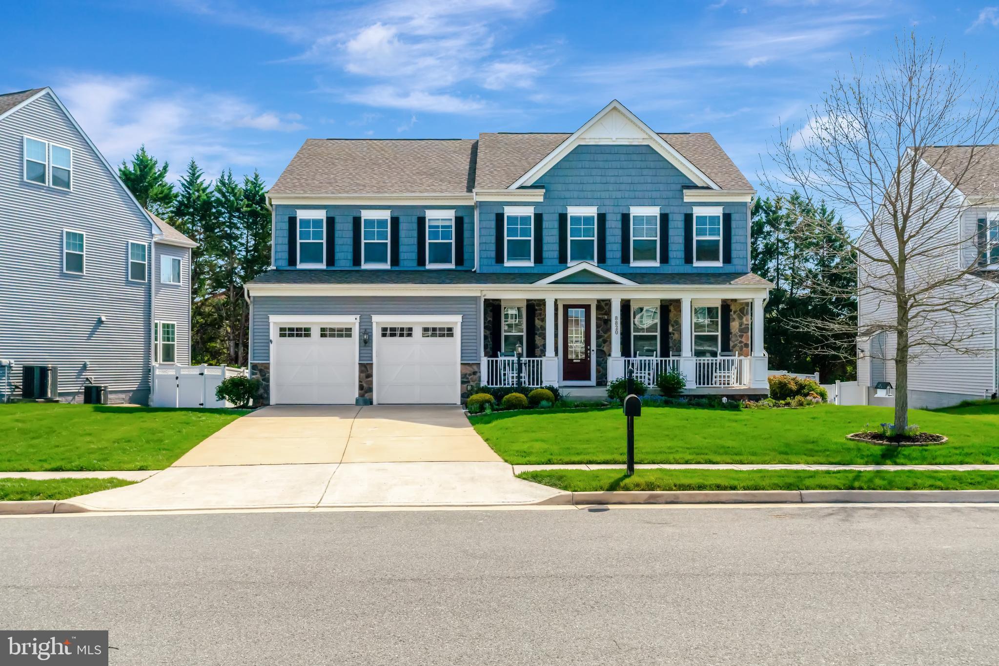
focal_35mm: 29
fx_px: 805
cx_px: 500
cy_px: 333
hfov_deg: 63.7
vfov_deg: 45.0
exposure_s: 1/5000
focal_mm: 29
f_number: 7.1
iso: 1250
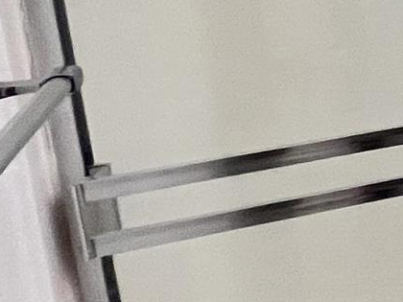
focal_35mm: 95
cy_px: -94
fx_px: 1106
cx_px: 1345
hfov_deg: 10.1
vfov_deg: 14.9
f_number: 1.8
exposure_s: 1/120
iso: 125
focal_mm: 1.57
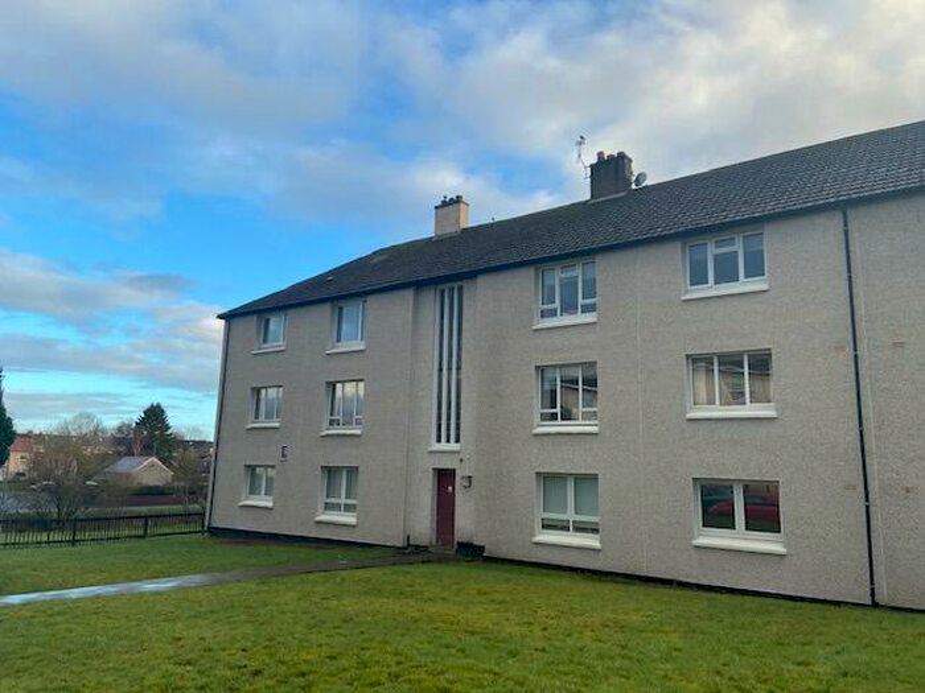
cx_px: 462
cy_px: 346
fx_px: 695
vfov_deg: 53.1
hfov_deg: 67.3
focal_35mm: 26
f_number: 1.8
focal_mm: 4.25
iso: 32
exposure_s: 1/845
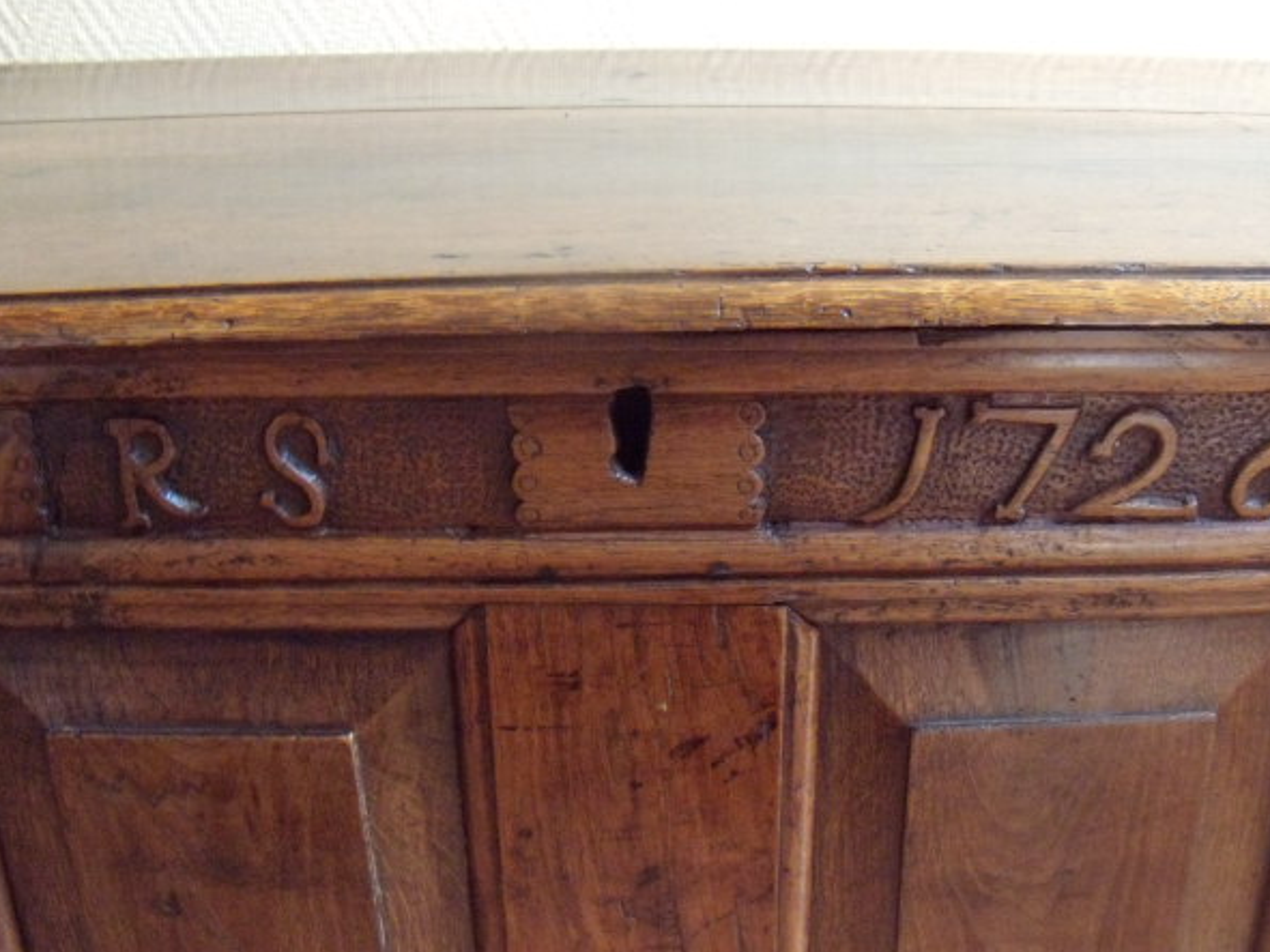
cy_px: 505
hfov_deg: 47.9
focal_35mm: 39
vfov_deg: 36.8
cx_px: 668
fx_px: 1431
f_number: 3.6
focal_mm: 6.4
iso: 640
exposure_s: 1/8
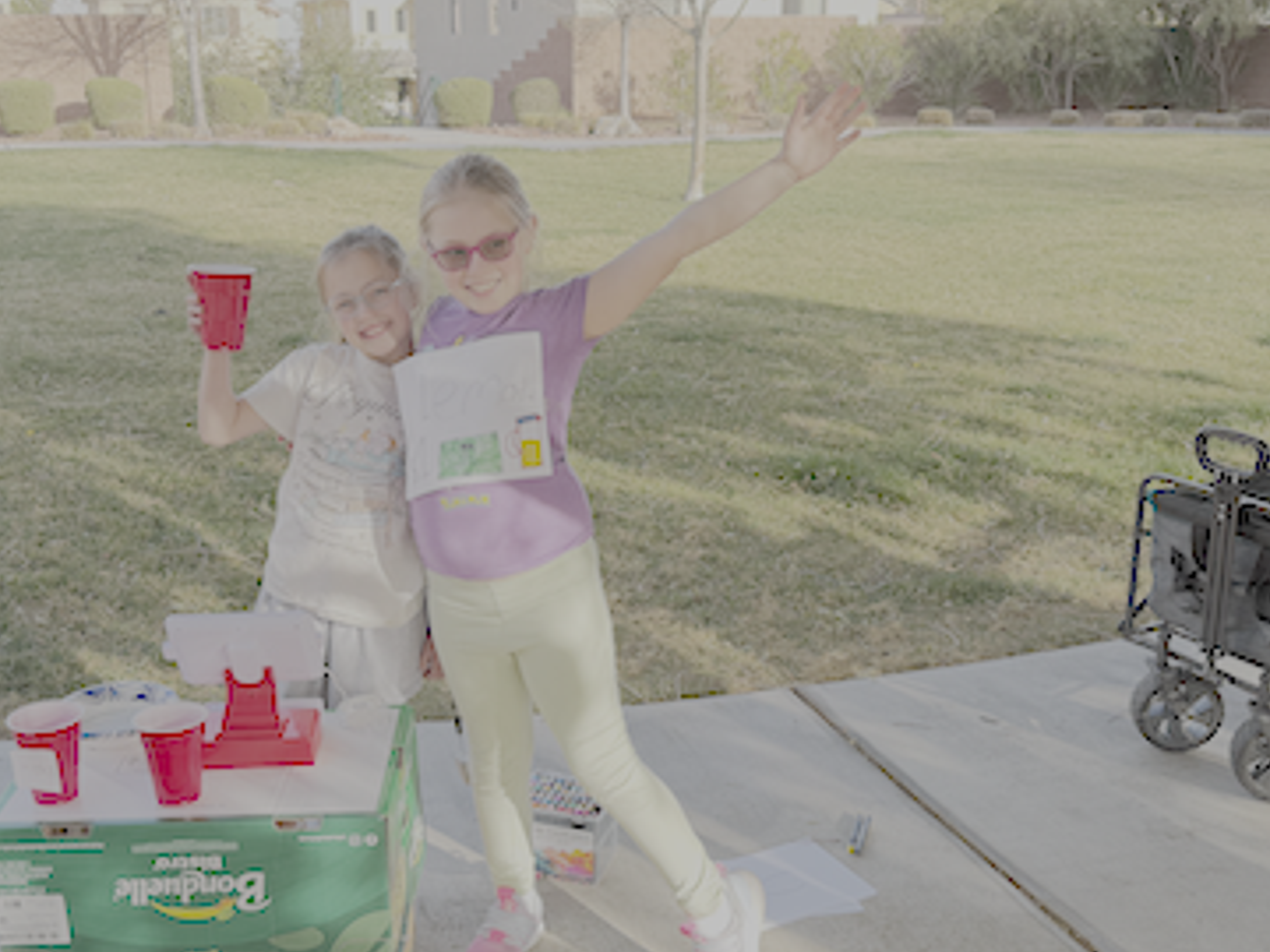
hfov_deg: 46.8
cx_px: 586
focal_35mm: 40
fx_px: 1468
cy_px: 547
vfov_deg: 35.9
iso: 80
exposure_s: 1/295
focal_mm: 6.76
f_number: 1.78
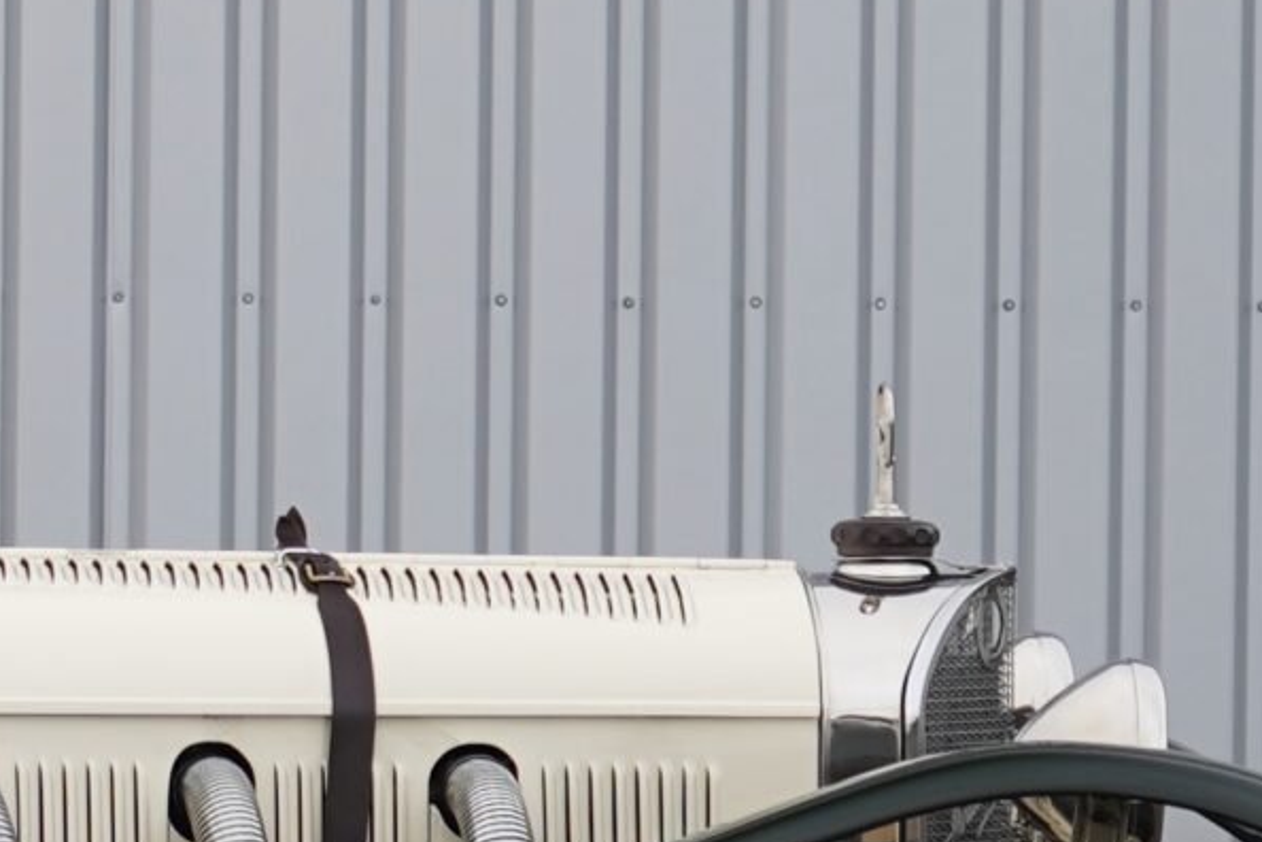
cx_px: -835
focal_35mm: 470
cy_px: 324
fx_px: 16475
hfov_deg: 4.4
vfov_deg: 2.9
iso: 160
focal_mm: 73
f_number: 4
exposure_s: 1/125
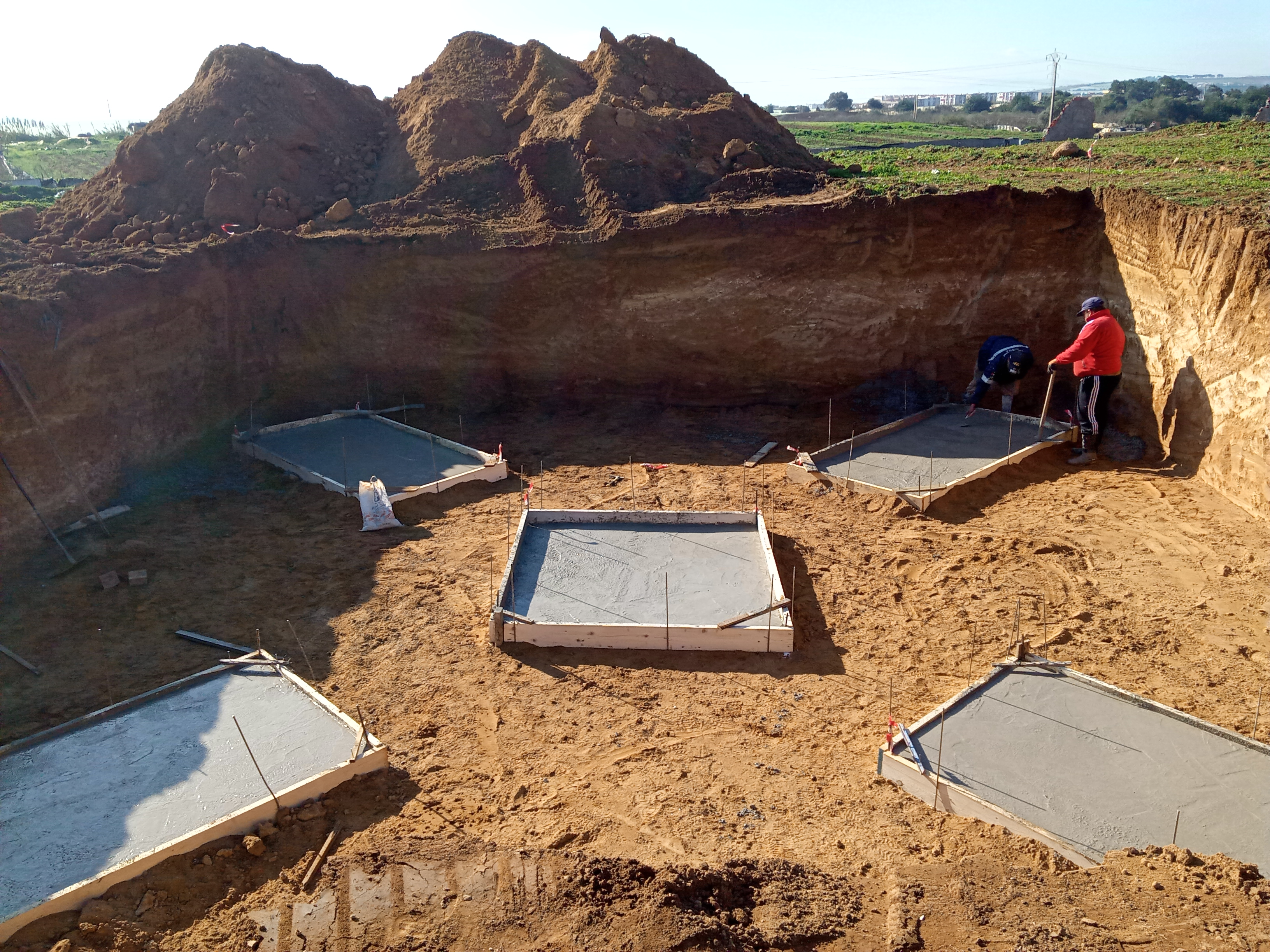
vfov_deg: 49.7
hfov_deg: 63.4
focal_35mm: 28
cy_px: 476
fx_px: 1027
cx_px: 635
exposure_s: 1/1488
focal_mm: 3.73
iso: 118
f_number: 2.2
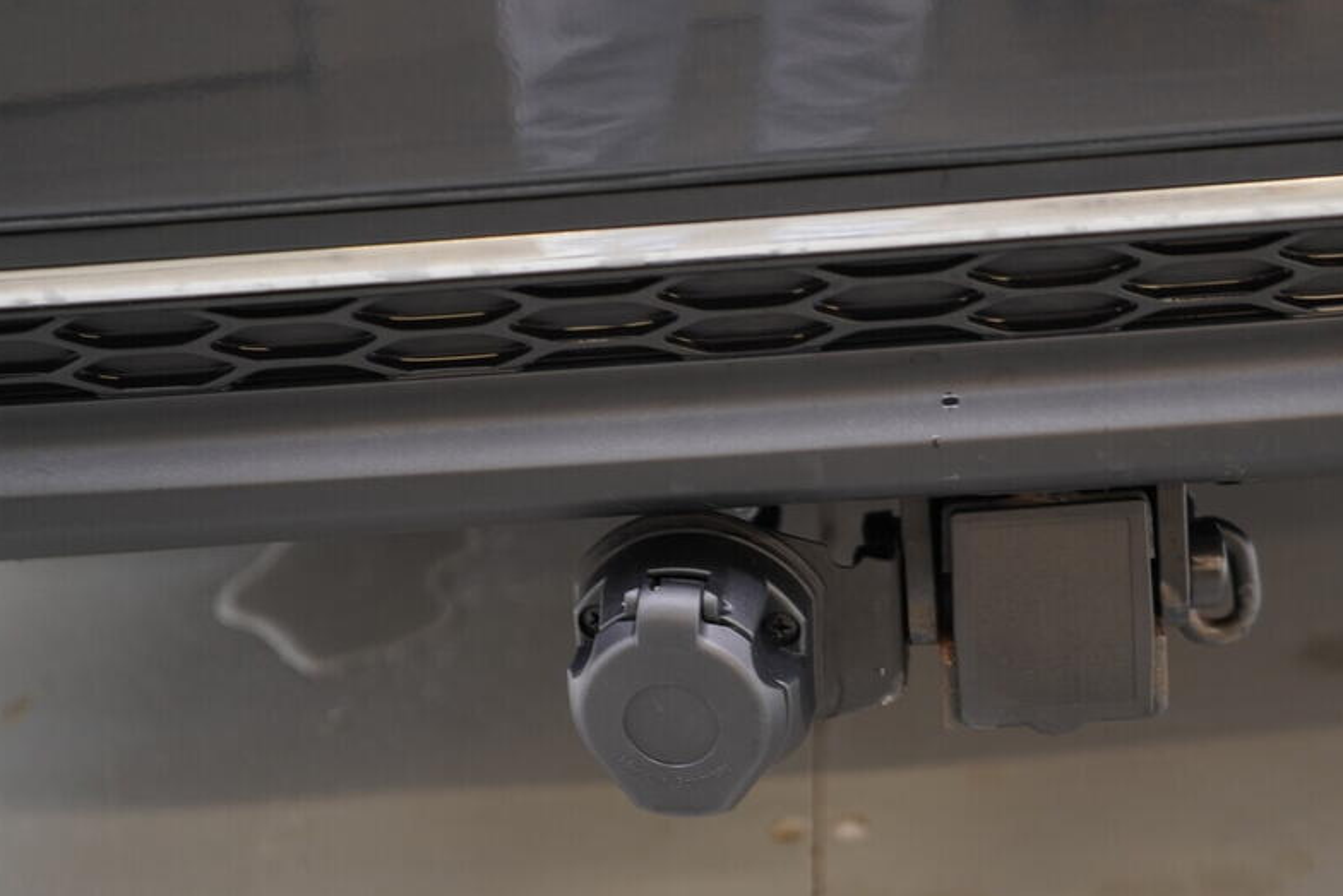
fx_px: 1754
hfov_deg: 41.6
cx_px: 841
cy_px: 541
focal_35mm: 47
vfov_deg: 28.6
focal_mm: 24
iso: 250
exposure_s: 1/40
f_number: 2.8
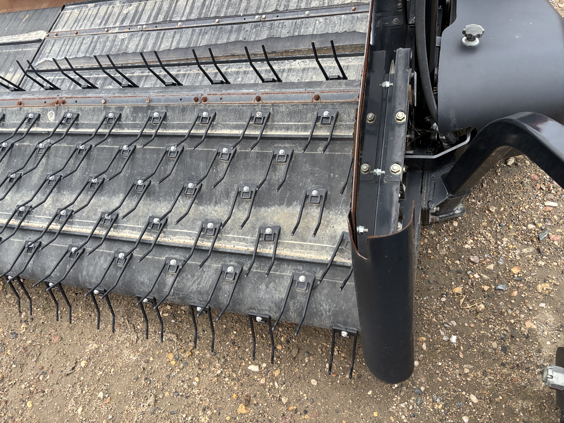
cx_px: 282
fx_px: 424
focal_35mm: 26
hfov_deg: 67.3
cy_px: 212
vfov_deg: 53.1
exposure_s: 1/60
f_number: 1.6
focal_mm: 5.96
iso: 400
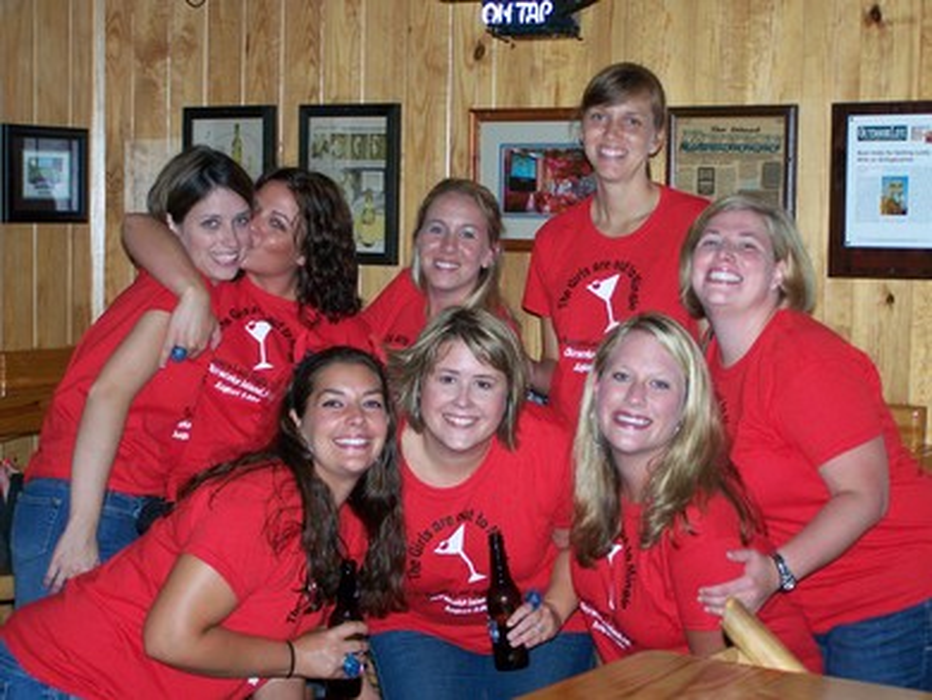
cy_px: 350
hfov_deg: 28.1
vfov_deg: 21.3
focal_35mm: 69
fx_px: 1859
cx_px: 466
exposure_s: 1/80
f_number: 3.2
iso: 160
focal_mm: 11.5
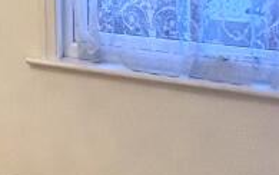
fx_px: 593
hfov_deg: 17.4
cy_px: -92
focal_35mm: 78
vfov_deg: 15.4
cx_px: -302
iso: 200
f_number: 2.2
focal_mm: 2.22
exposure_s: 1/100
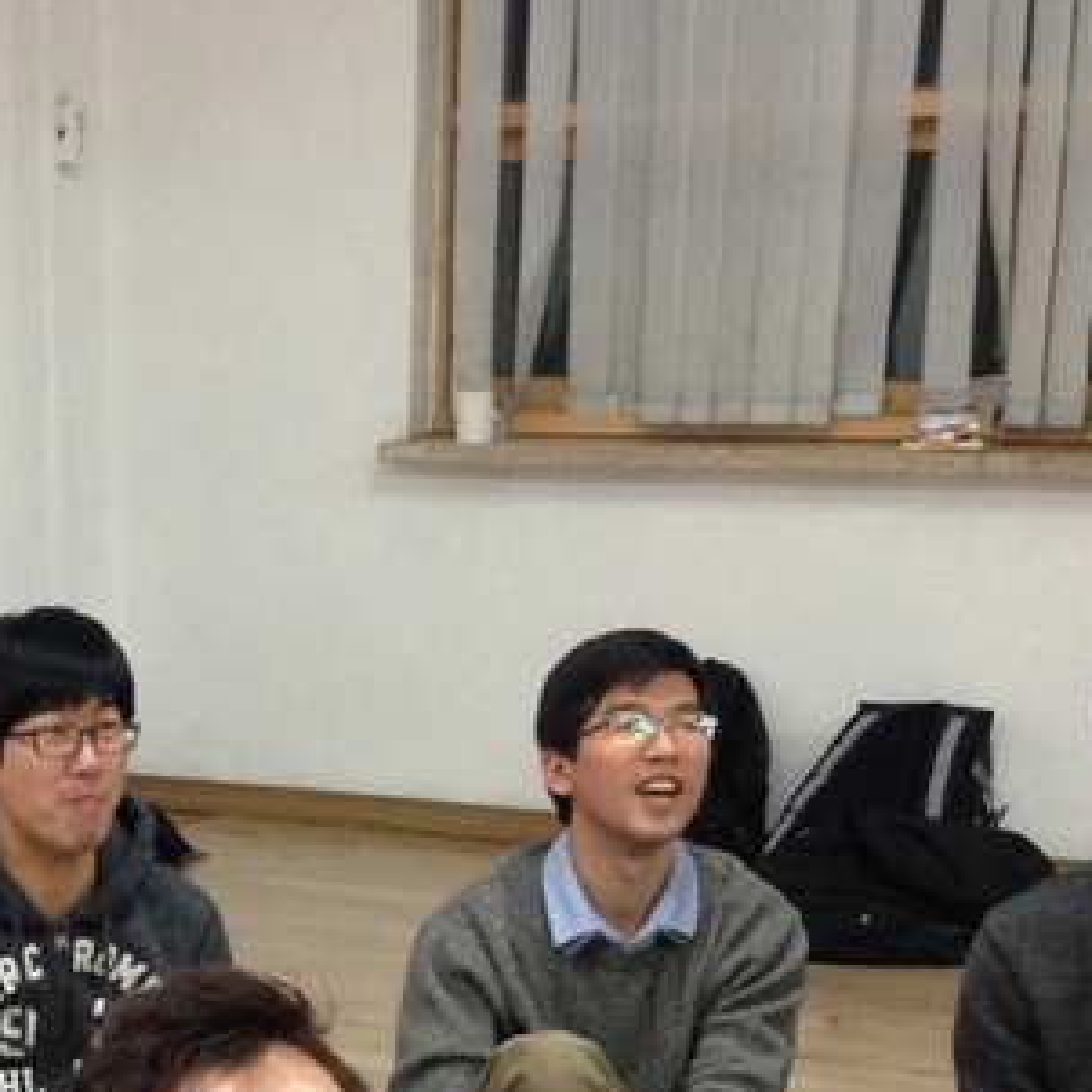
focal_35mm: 97
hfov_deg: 17.5
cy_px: 1288
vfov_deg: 17.2
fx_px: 3462
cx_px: -18
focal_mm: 4.13
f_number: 2.4
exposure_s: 1/20
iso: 200
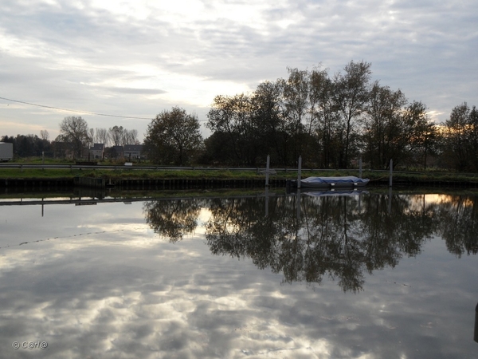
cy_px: 180
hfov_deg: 46.8
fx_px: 552
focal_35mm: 40
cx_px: 239
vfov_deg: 36.0
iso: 80
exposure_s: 1/250
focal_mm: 6.5
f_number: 3.6
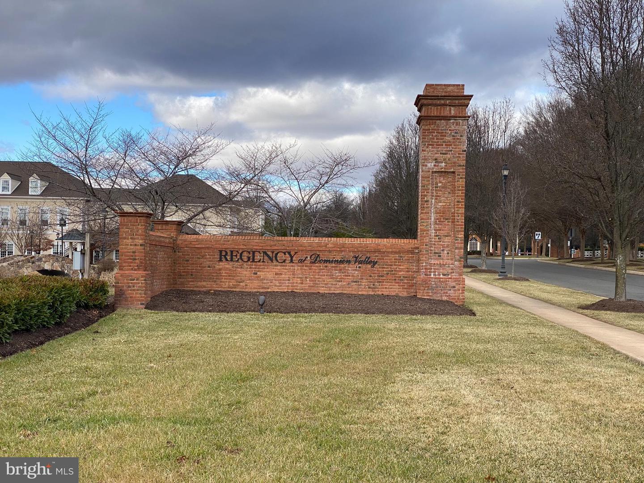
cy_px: 242
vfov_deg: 28.0
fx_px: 967
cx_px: 322
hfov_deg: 36.8
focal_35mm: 52
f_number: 2
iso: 20
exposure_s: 1/813
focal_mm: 6
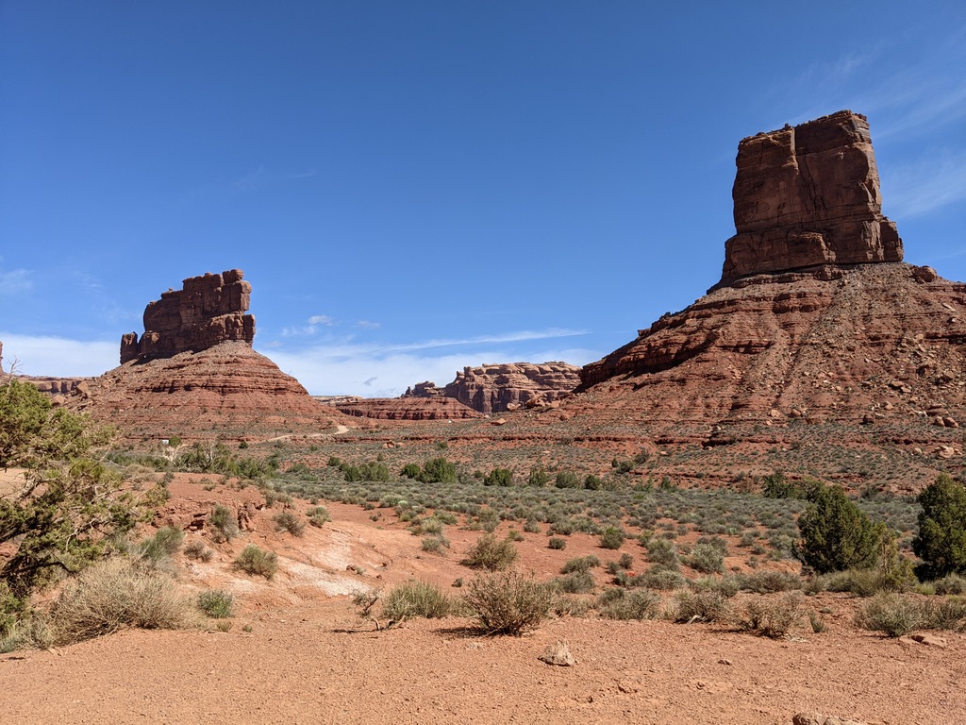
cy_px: 362
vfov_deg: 51.4
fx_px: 753
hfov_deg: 65.3
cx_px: 483
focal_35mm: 27
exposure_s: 1/3906
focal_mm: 4.44
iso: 59
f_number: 1.8
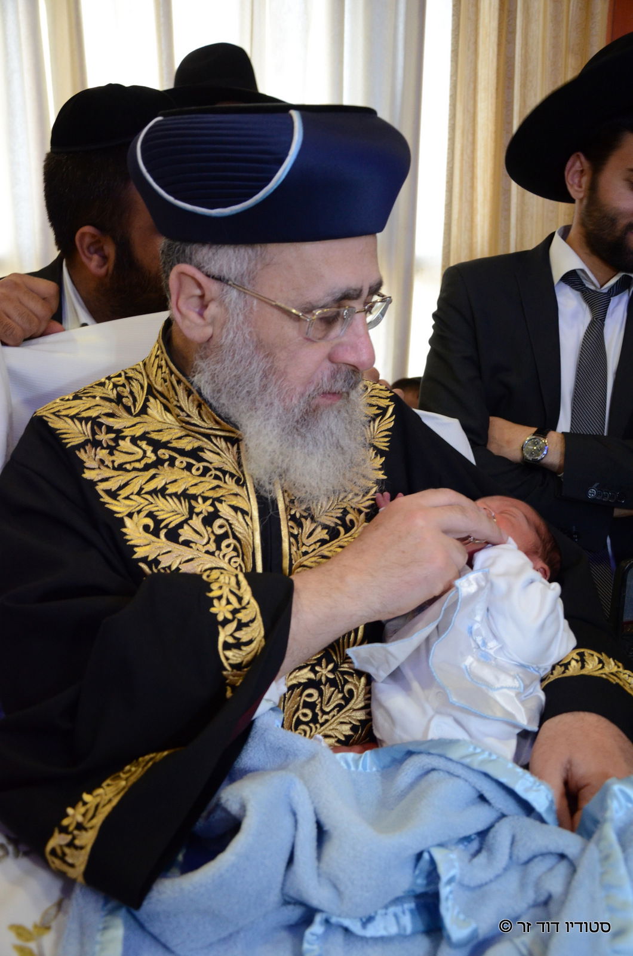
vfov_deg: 57.3
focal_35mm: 33
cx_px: 316
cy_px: 478
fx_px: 874
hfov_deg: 39.8
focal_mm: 22
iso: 1600
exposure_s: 1/100
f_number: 3.8
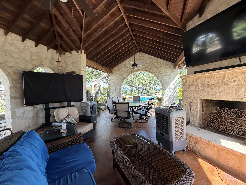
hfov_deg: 102.1
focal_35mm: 14
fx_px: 99
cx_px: 123
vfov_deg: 85.7
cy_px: 92
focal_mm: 2.22
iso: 64
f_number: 2.2
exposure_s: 1/121
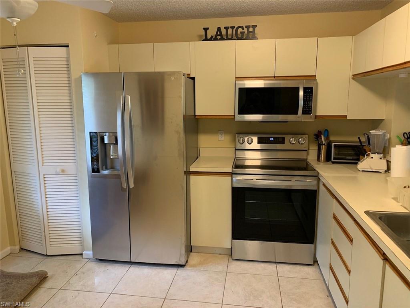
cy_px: 154
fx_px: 308
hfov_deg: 67.3
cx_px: 205
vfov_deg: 53.1
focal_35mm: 26
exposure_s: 1/60
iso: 320
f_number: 1.8
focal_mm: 4.25
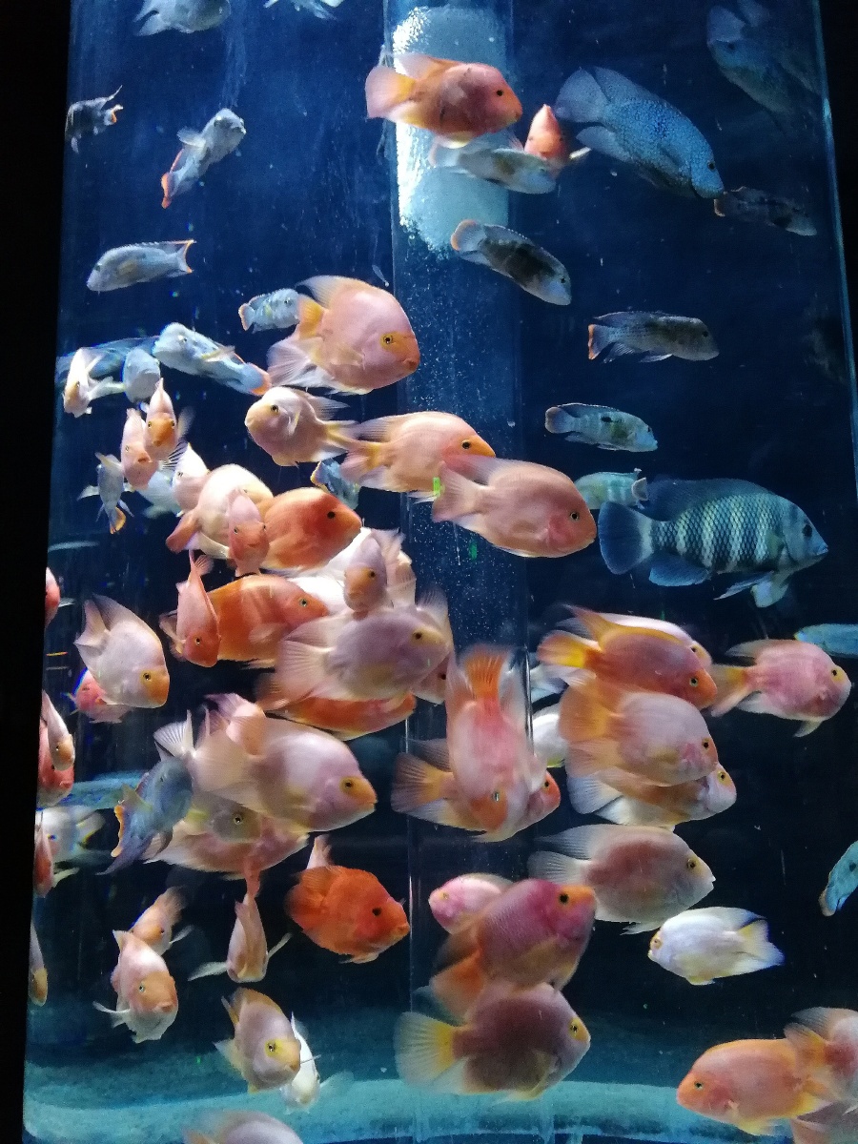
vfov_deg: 65.3
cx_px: 429
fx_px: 892
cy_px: 572
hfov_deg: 51.4
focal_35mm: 27
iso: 640
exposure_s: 1/20
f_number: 2.2
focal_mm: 3.95
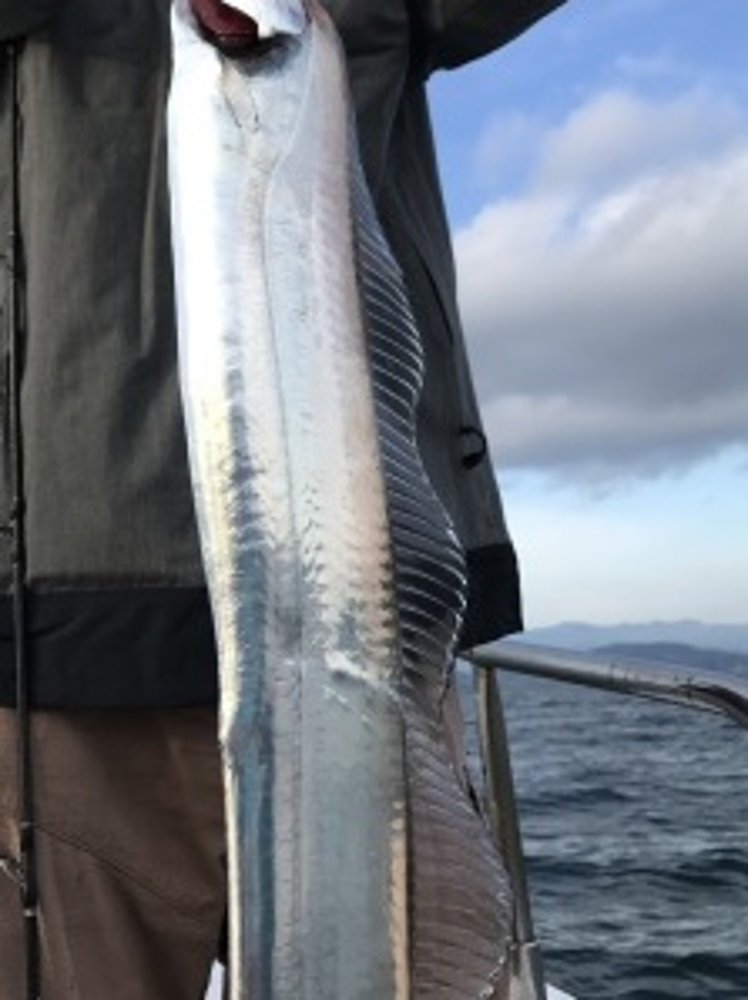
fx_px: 1327
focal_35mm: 46
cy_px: 282
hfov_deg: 31.1
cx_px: 216
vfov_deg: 40.4
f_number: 1.8
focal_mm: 3.99
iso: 20
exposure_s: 1/948
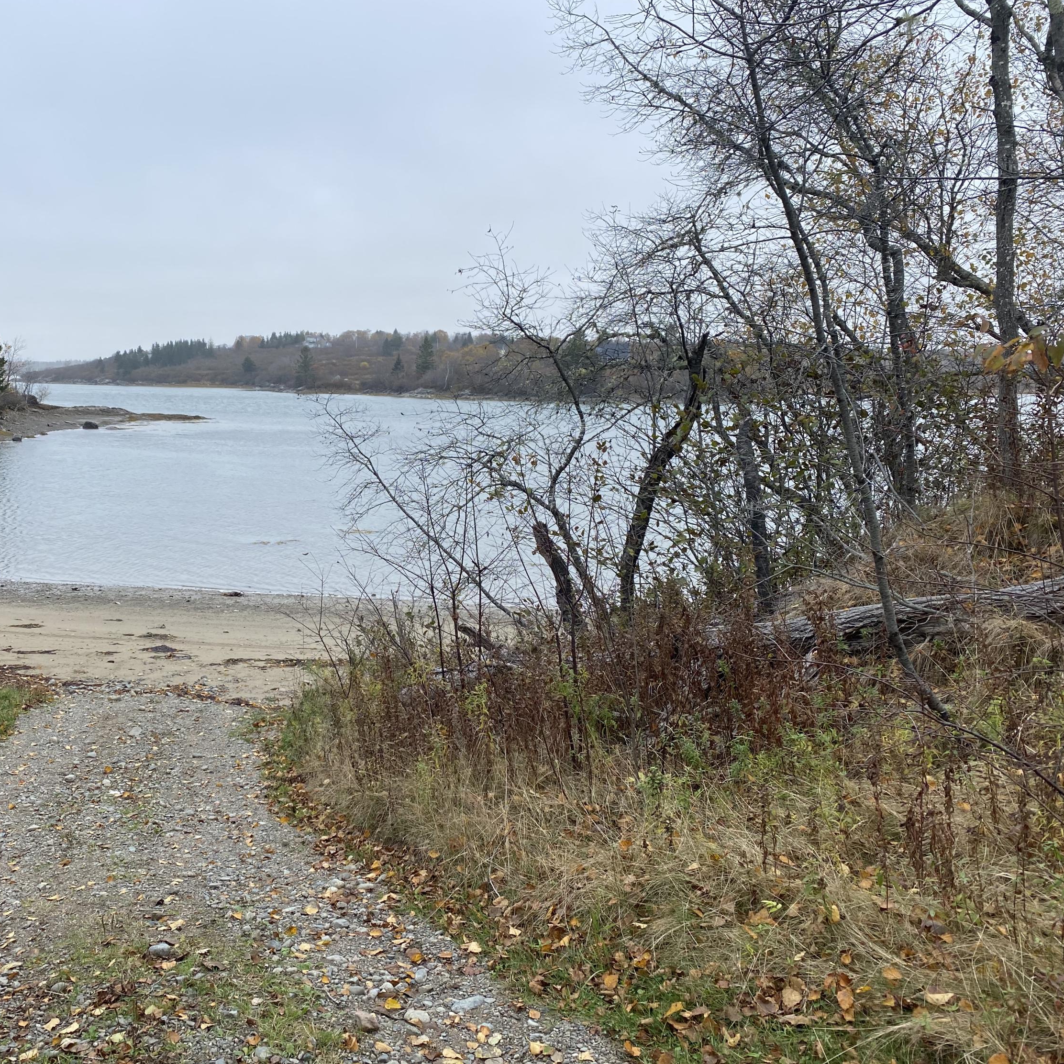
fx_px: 1078
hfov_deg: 51.8
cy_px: 526
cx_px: 376
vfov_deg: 52.5
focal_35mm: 31
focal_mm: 4.25
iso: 32
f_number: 1.8
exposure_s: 1/884
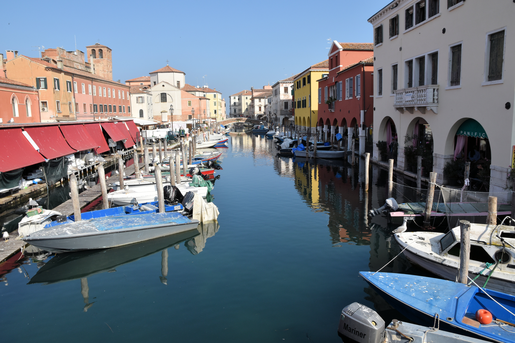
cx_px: 258
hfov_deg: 73.7
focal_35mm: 24
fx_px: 343
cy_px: 172
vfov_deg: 53.1
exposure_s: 1/320
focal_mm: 16
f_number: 9
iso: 200
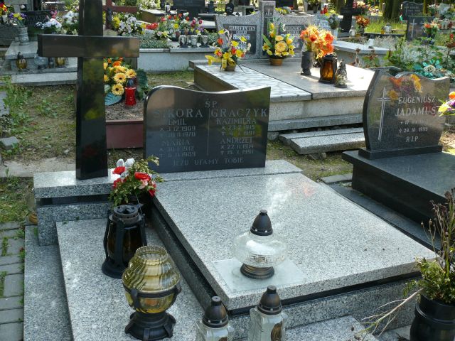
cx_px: 228
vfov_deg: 40.7
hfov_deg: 52.6
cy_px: 170
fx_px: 460
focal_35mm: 35
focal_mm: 7.4
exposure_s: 1/100
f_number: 4
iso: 100
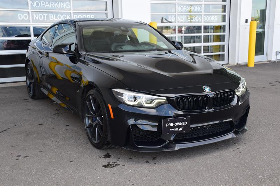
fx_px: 350
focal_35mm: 45
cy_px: 93
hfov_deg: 43.6
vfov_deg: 29.9
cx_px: 140
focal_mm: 30
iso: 400
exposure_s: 1/100
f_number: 9
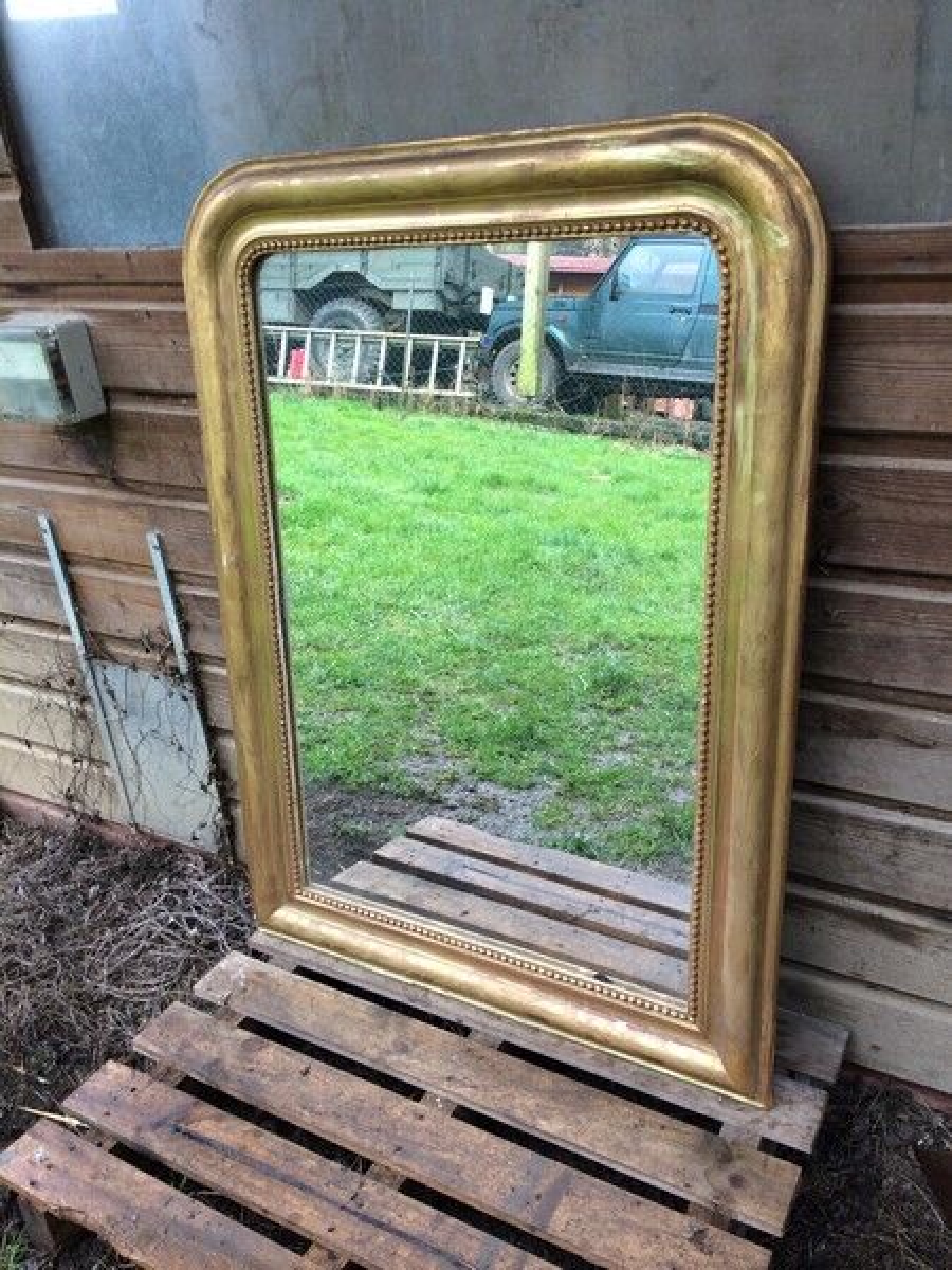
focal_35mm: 29
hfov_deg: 48.2
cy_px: 635
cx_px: 476
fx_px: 1063
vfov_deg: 61.7
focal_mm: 4.15
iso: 40
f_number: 2.2
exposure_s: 1/50
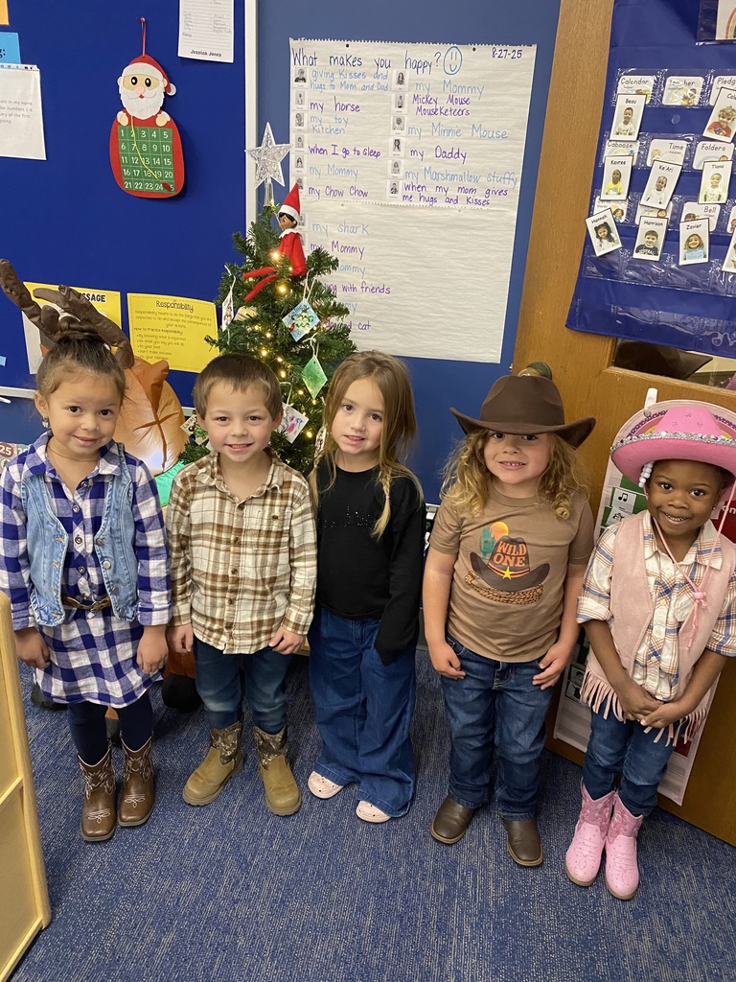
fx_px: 737
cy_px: 491
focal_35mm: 26
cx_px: 368
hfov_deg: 53.1
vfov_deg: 67.3
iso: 400
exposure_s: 1/60
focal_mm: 4.25
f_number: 1.8
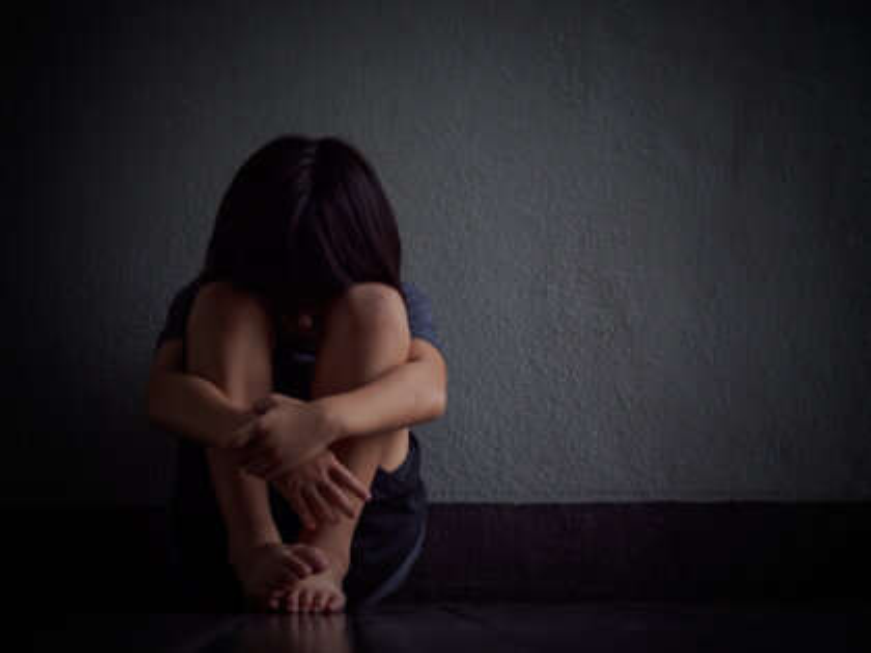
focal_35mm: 90
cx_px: 436
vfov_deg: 16.4
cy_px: 326
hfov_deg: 21.8
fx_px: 2265
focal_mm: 45
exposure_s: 1/80
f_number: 1.8
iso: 200
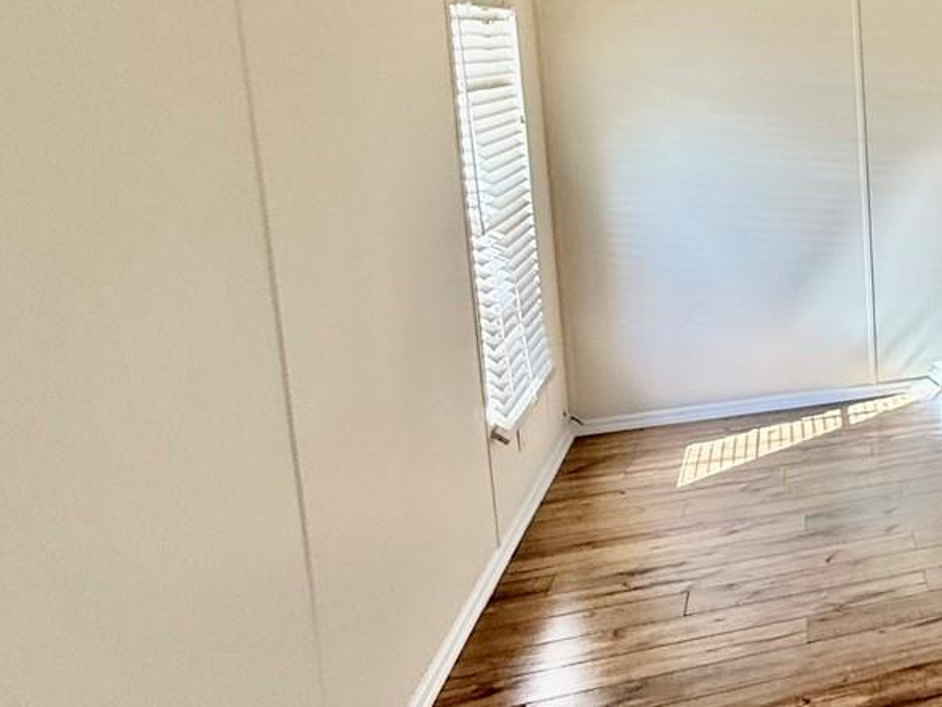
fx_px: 1034
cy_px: 170
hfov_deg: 35.8
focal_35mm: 38
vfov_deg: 36.8
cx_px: 1182
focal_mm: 2.22
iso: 100
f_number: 2.2
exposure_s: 1/99
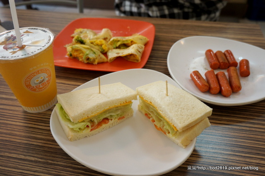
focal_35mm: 33
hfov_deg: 57.3
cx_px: 132
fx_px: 243
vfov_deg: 39.9
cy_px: 88
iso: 320
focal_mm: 22
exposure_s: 1/60
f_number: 4
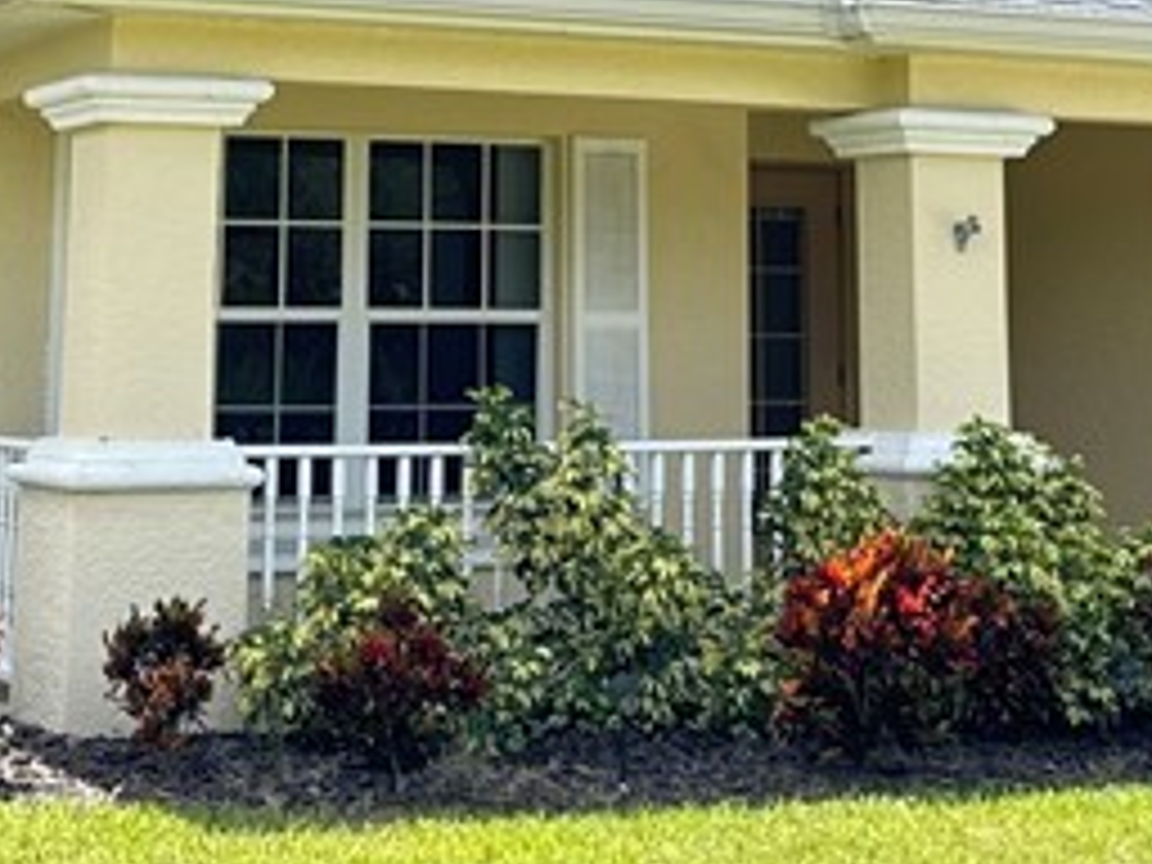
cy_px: -261
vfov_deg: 14.7
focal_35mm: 96
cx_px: 567
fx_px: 3195
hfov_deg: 20.4
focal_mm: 6.76
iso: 80
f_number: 1.78
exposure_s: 1/1524
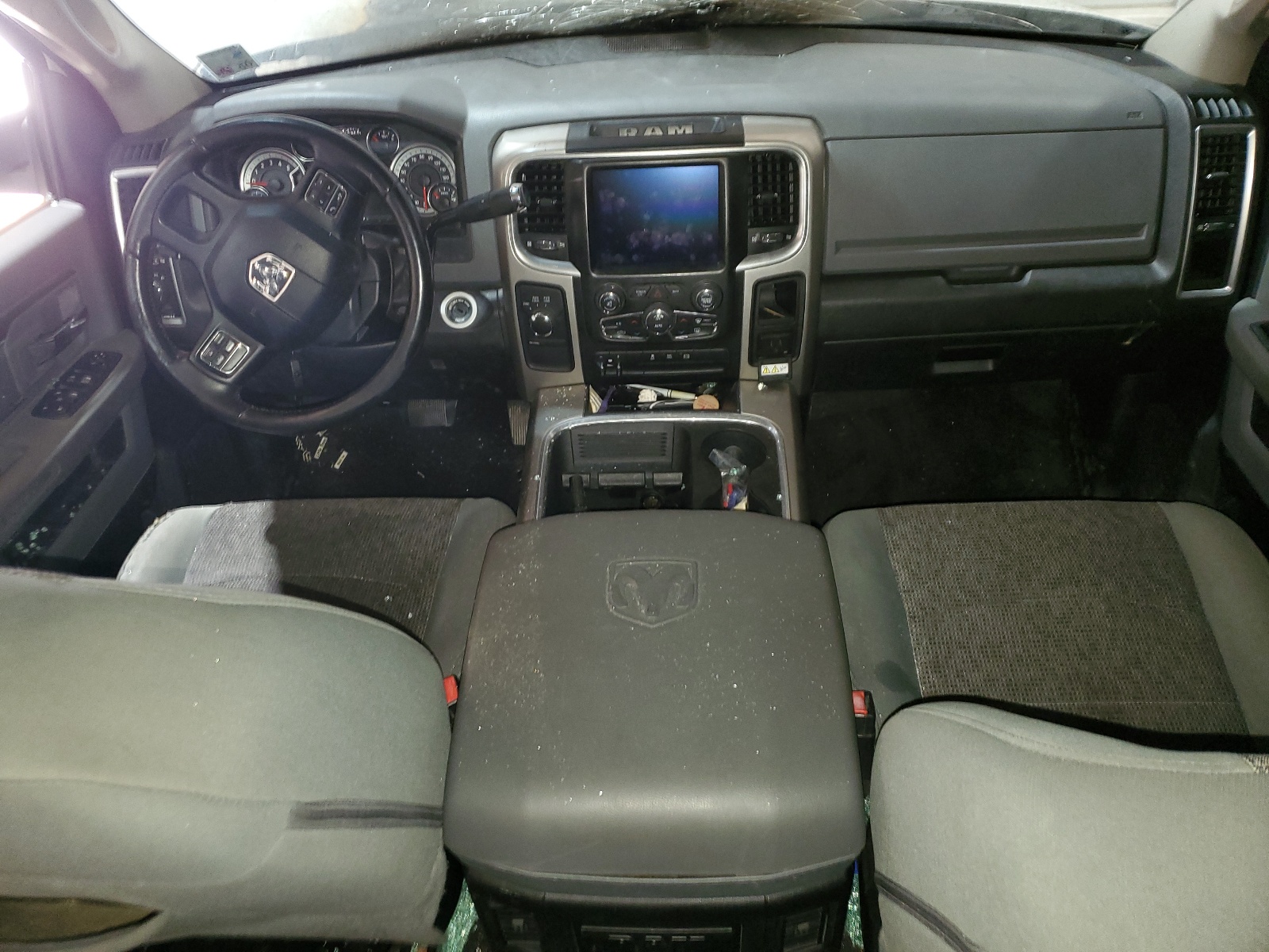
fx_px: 953
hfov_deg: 67.3
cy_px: 476
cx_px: 634
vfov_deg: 53.1
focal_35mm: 26
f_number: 1.5
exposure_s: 1/17
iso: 134
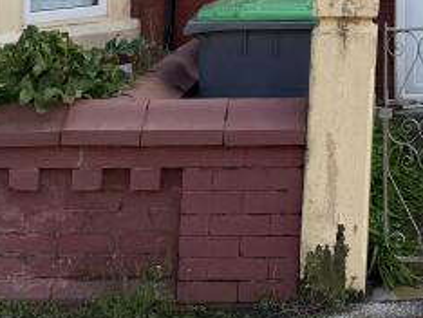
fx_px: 1284
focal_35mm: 105
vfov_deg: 12.4
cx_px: 540
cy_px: -322
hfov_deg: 17.6
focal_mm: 6.76
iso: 100
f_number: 1.78
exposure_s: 1/2232
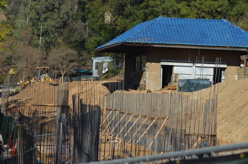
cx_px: 124
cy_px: 82
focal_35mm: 165
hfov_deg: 12.5
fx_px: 1134
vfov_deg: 8.3
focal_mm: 110
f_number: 7.1
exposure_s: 1/800
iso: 200
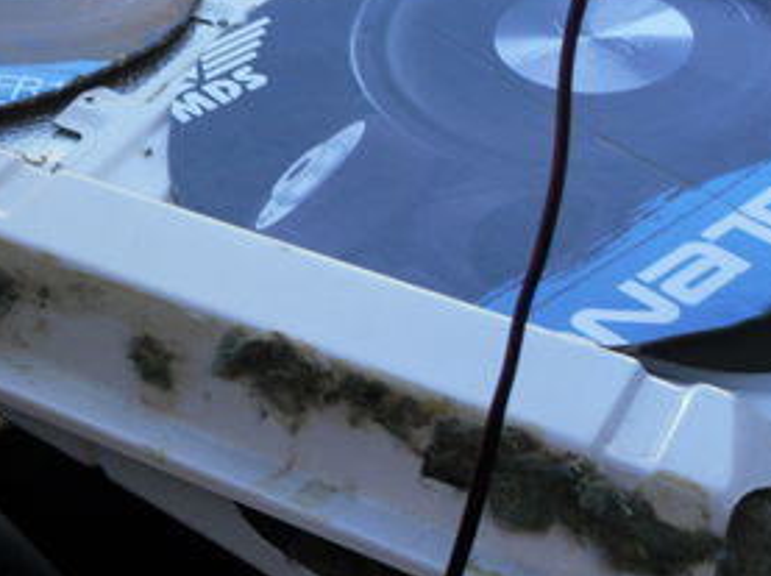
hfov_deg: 23.3
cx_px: 33
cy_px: 114
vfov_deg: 18.0
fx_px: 1802
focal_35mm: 81
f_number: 3.5
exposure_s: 1/86
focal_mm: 6.3
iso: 100
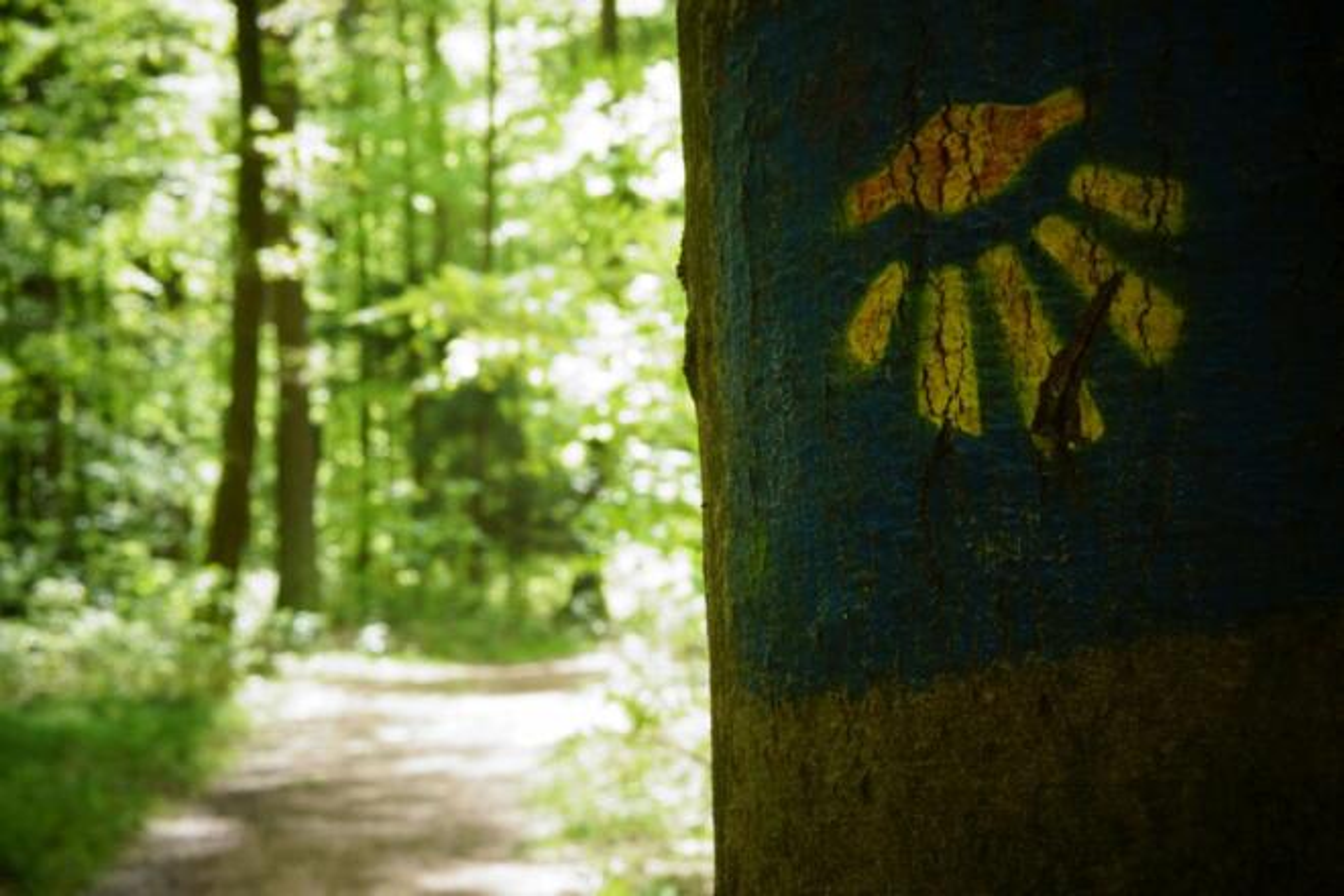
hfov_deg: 27.0
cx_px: 672
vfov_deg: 18.2
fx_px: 2800
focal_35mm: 75
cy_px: 448
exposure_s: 1/60
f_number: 14
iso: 800
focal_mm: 50
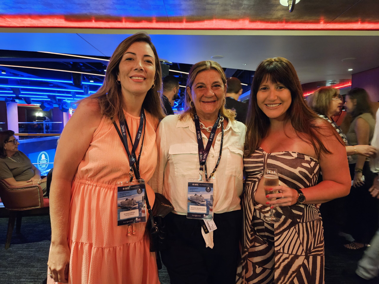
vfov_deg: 58.9
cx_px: 190
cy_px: 142
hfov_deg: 73.9
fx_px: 252
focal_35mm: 23
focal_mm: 5.4
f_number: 1.8
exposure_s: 1/24
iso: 1000
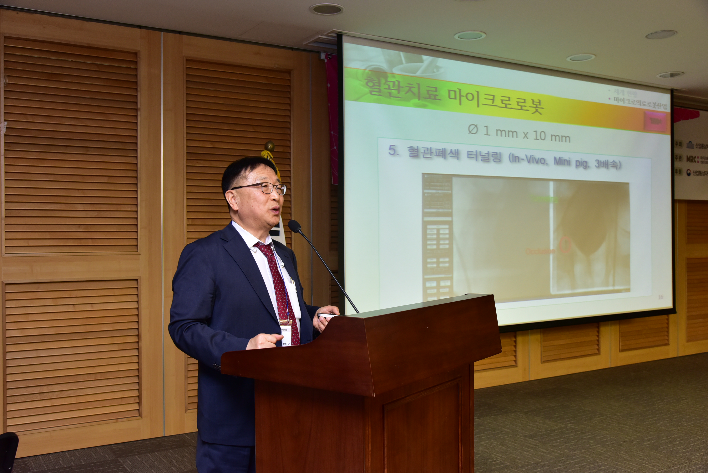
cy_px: 236
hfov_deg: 54.4
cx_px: 354
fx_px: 689
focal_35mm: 35
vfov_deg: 37.9
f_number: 6.3
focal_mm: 35
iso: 1400
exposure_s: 1/40
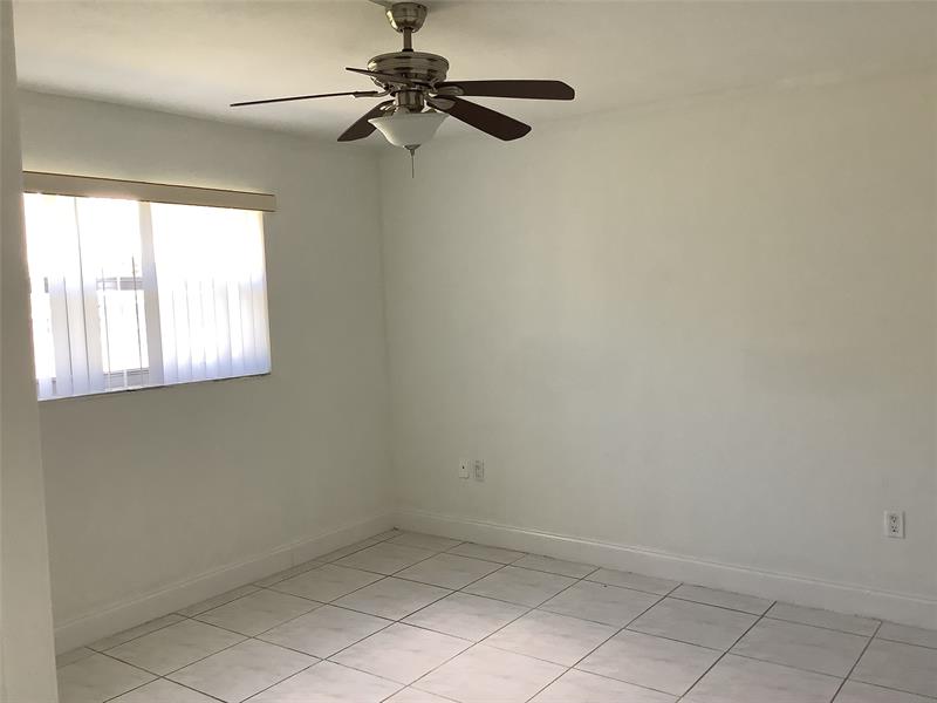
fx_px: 839
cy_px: 352
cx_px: 468
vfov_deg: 45.4
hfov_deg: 58.4
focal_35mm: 31
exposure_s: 1/120
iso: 80
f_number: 2.4
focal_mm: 3.3
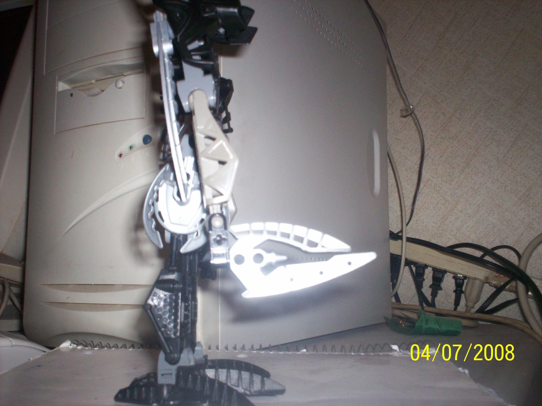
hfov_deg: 51.4
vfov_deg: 39.7
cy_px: 203
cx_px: 271
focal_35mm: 36
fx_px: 564
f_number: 4.5
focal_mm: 6
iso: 140
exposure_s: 1/60
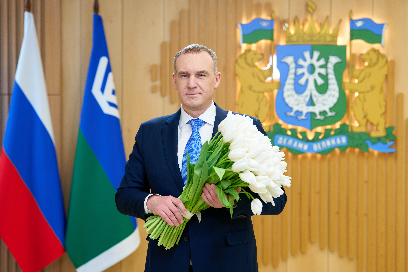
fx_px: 997
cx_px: 204
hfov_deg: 23.1
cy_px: 136
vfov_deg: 15.5
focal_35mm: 88
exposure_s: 1/200
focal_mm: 88
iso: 1250
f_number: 3.5
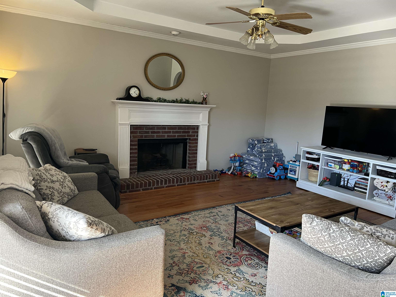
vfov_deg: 53.1
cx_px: 198
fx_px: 297
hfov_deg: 67.3
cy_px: 148
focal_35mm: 26
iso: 125
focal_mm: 5.7
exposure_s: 1/100
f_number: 1.5
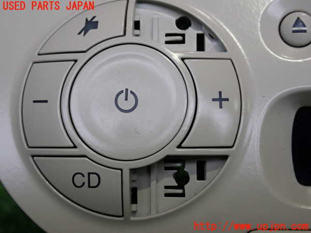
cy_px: 116
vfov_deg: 20.7
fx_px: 638
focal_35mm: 71
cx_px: 156
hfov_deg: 27.4
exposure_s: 1/60
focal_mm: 12.73
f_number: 3.9
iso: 320
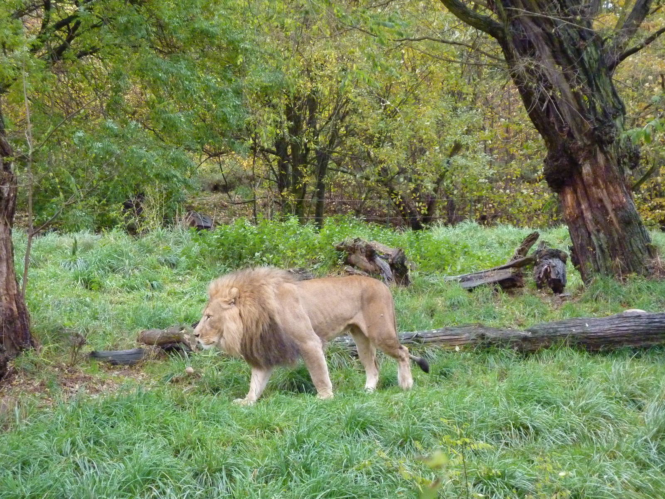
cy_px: 250
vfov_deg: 13.3
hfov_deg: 17.7
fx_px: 2132
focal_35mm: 111
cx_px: 332
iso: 800
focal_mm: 18.2
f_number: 4.4
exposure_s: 1/200
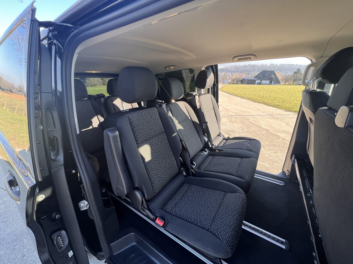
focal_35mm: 13
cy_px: 132
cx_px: 176
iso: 32
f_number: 1.8
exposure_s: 1/99
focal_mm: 1.57
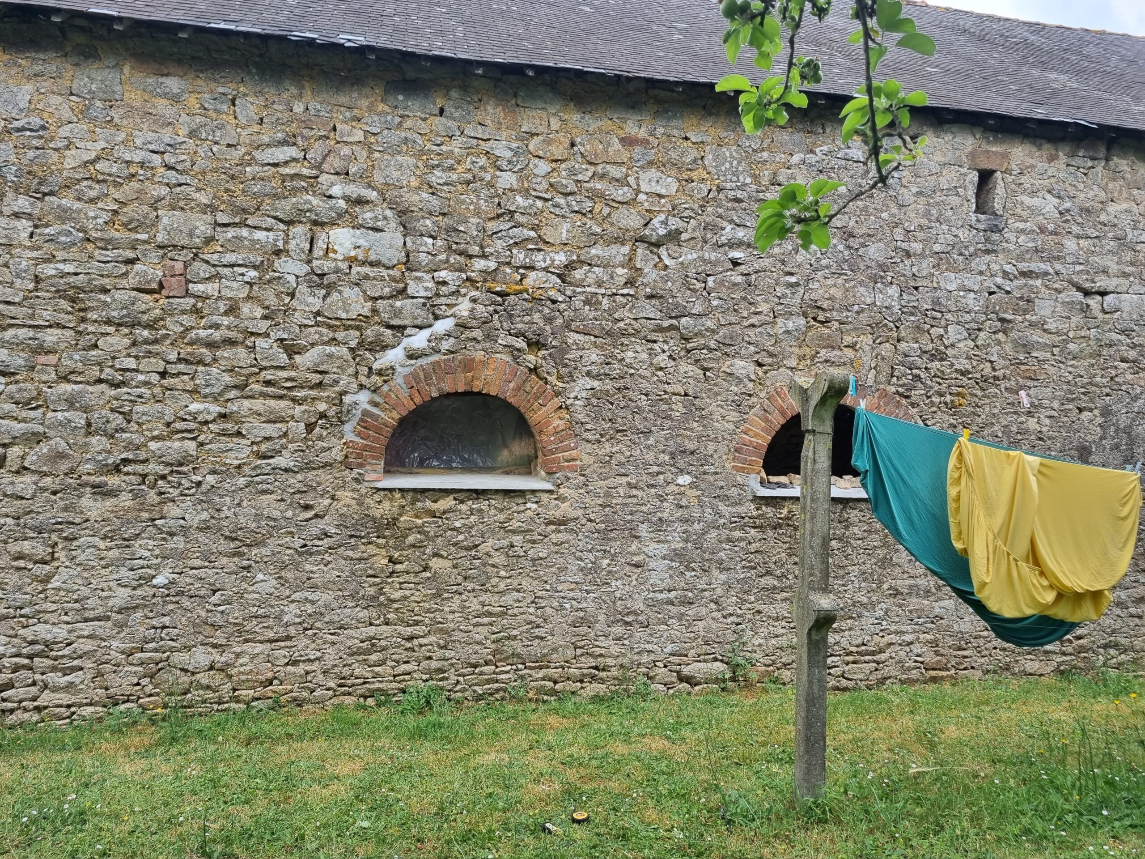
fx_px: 860
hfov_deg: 67.3
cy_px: 430
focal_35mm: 26
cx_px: 572
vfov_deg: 53.1
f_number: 1.8
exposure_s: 1/116
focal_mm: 5.4
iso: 50
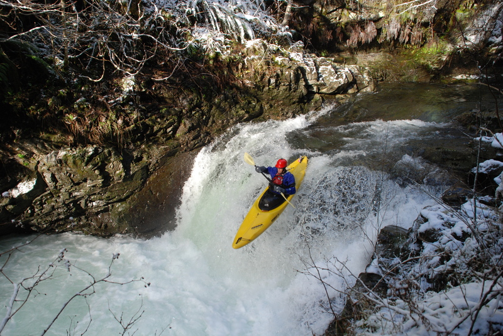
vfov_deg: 43.7
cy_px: 168
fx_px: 420
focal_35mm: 30
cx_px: 252
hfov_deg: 61.9
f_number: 3.8
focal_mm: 20
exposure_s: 1/400
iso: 400
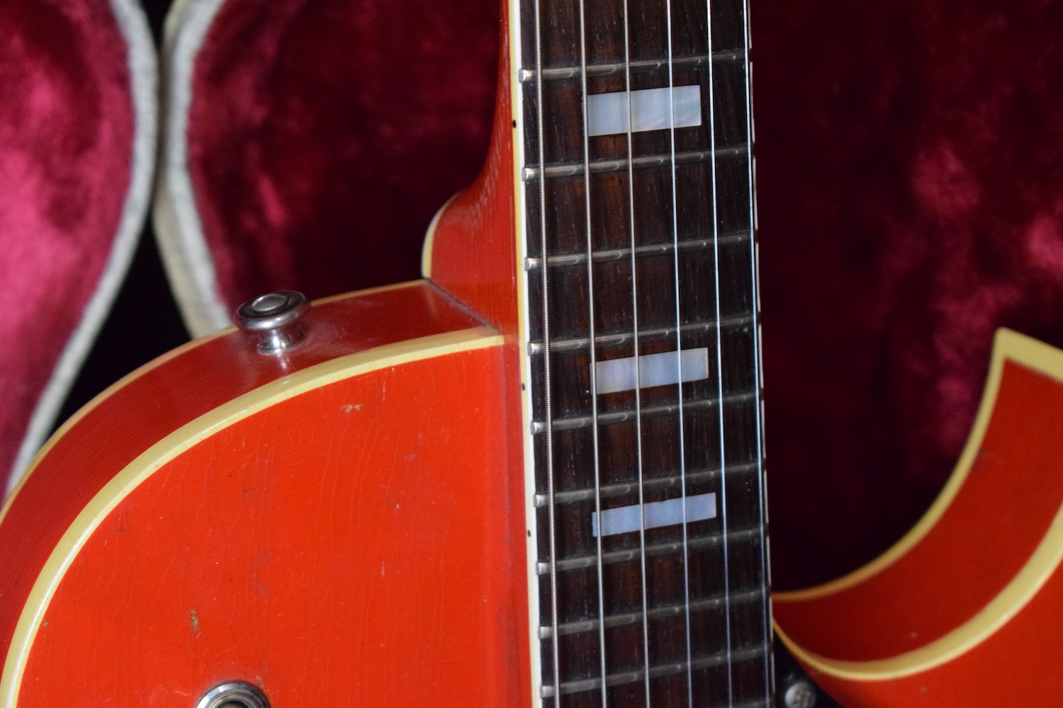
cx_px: 532
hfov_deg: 24.6
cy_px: 354
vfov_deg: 16.6
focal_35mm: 82
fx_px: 2436
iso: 5000
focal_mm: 55
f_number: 5.6
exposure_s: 1/60
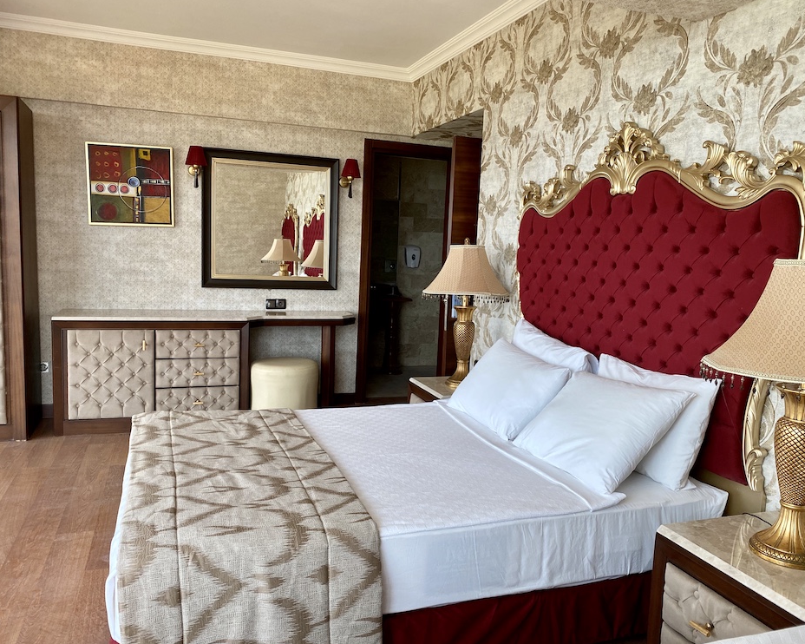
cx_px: 410
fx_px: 667
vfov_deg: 51.5
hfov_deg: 62.2
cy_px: 328
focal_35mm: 28
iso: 80
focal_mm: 4.25
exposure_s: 1/122
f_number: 1.8
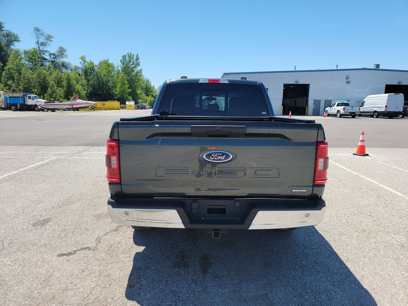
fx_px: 283
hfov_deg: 71.6
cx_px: 204
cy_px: 153
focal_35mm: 24
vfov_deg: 56.8
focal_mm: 6.7
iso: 50
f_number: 1.8
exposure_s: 1/676
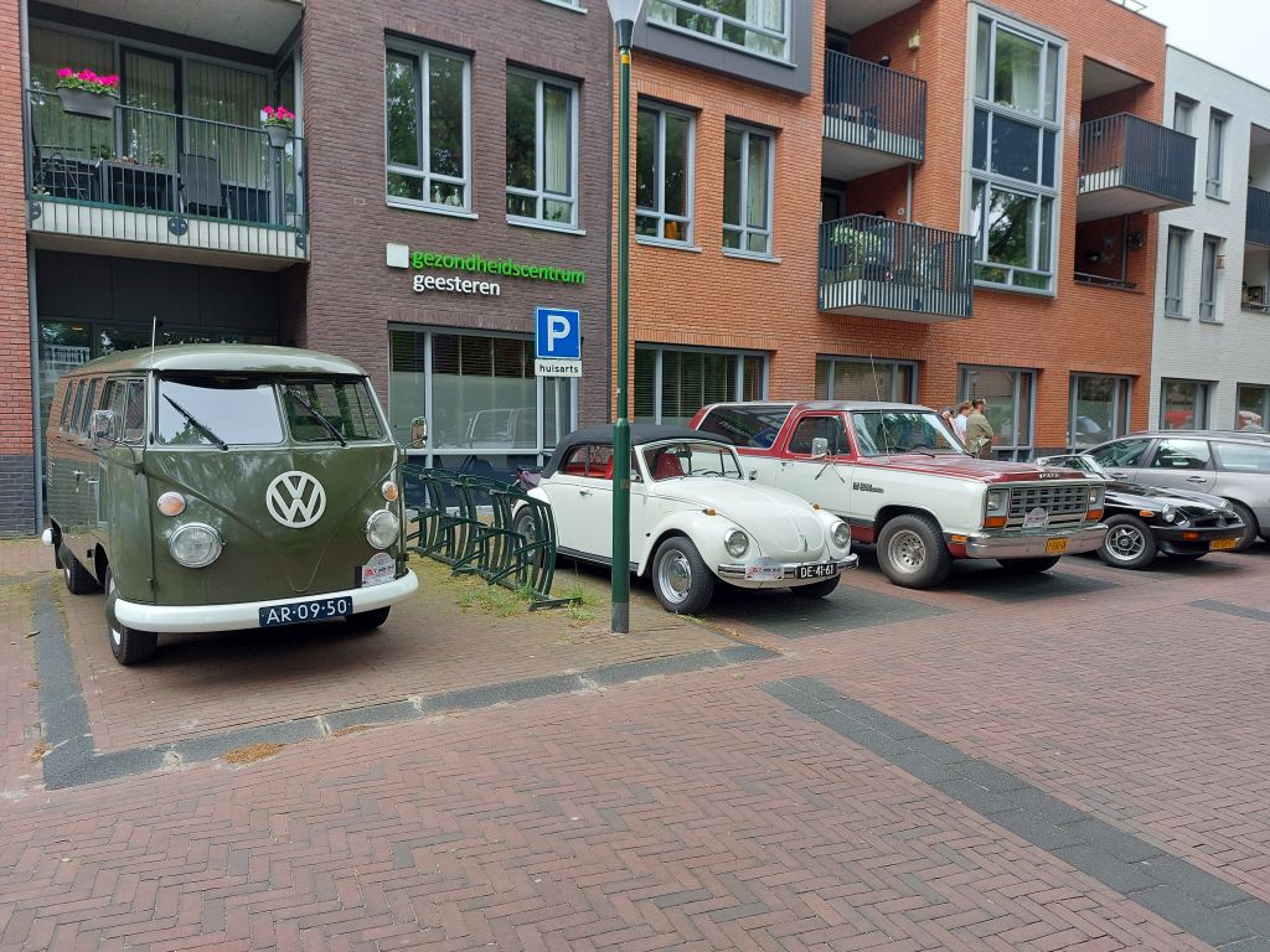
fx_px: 917
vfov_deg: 54.9
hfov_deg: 69.4
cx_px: 635
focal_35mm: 25
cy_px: 476
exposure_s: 1/178
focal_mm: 5.23
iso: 25
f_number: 1.8
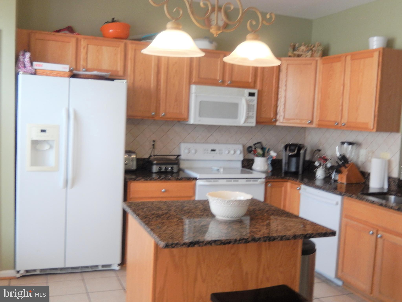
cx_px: 201
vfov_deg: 39.7
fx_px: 418
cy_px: 151
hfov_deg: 51.3
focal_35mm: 36
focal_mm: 6.5
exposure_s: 1/30
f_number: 4
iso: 160
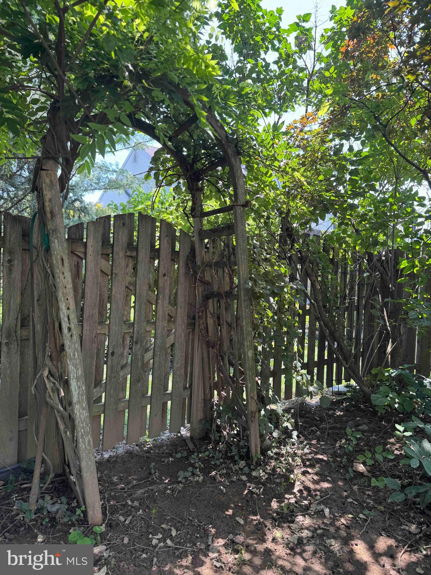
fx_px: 398
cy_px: 288
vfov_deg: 71.6
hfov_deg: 56.8
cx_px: 216
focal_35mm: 24
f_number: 1.78
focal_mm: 6.76
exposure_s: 1/194
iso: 80
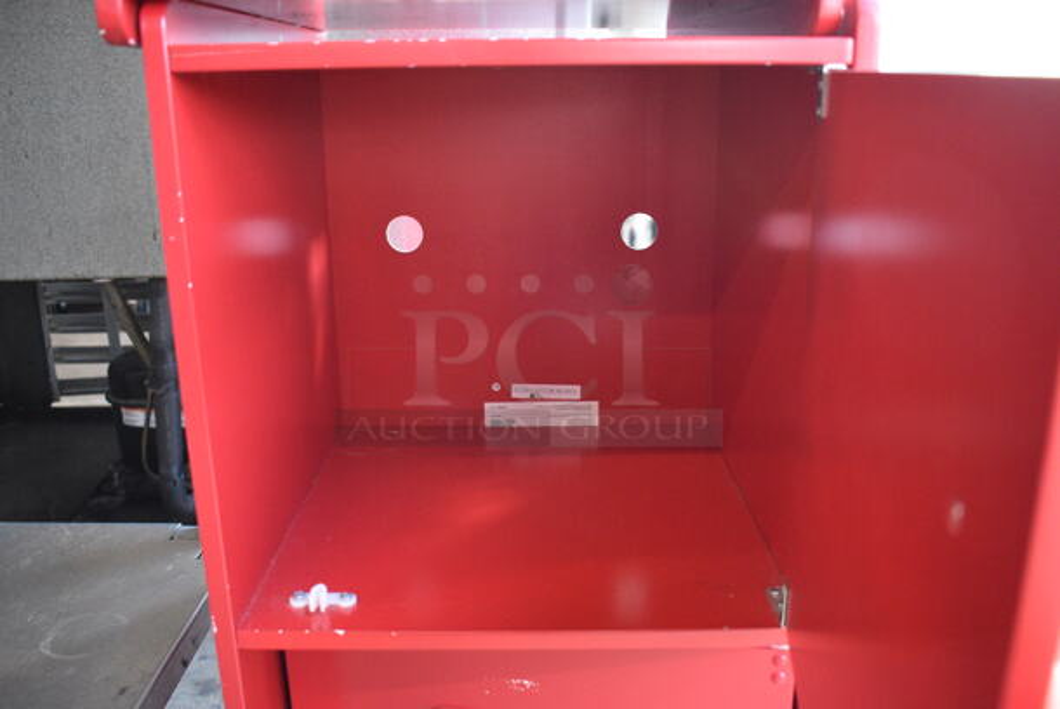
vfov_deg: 41.8
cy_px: 354
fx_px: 928
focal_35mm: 32
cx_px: 530
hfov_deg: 59.4
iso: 2800
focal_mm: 21
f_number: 3.8
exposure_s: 1/125
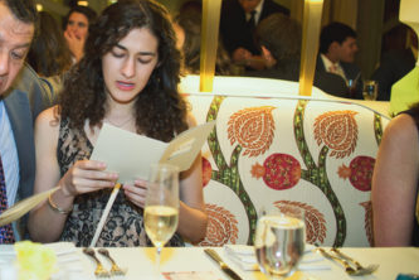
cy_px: 119
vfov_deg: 21.6
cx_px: 54
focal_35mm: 63
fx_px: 733
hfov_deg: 30.7
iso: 1250
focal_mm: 35
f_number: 2.8
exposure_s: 1/100
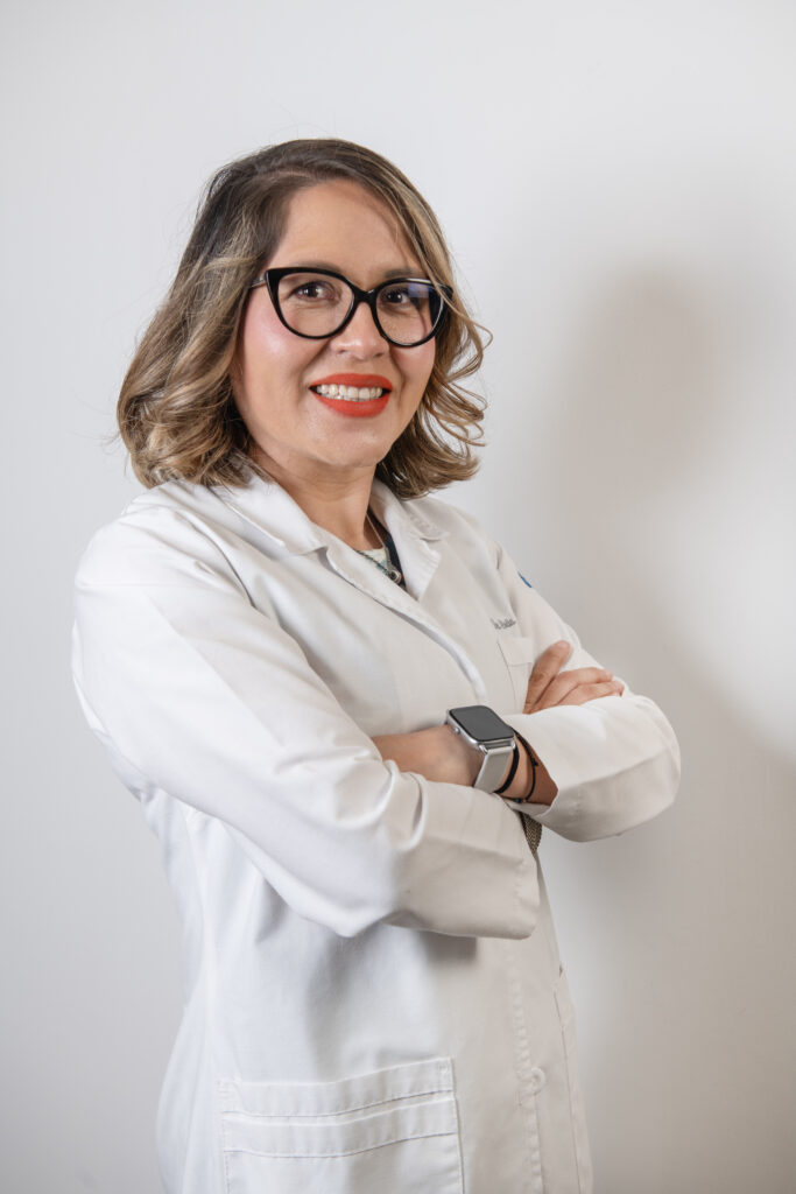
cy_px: 597
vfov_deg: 39.6
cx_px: 398
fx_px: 1658
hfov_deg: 27.0
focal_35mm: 50
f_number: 6.3
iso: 250
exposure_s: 1/200
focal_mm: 50
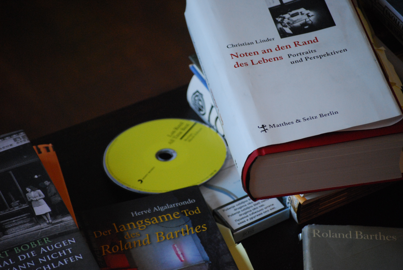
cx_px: 202
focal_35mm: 112
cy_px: 135
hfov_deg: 18.2
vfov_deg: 12.2
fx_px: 1261
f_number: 4.2
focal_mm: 75
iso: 1100
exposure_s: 1/125
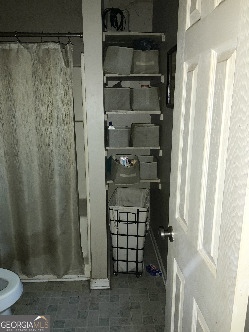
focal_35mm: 29
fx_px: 278
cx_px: 124
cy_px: 166
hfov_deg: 48.2
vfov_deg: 61.7
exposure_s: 1/24
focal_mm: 3
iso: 50
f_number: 1.8
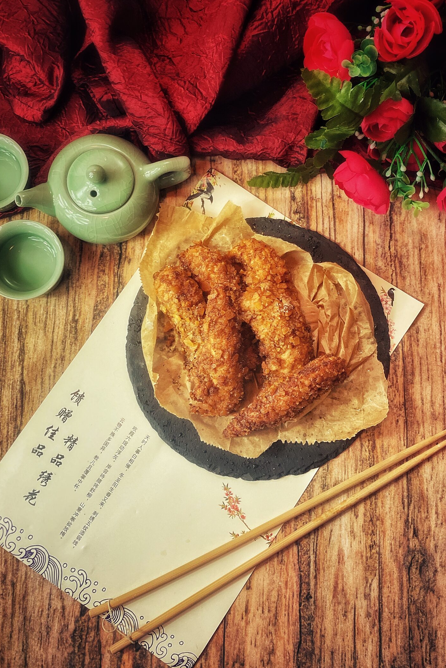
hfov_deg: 40.0
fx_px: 613
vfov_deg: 57.2
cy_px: 315
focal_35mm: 33
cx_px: 232
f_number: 1.8
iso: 125
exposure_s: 1/50
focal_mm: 4.25
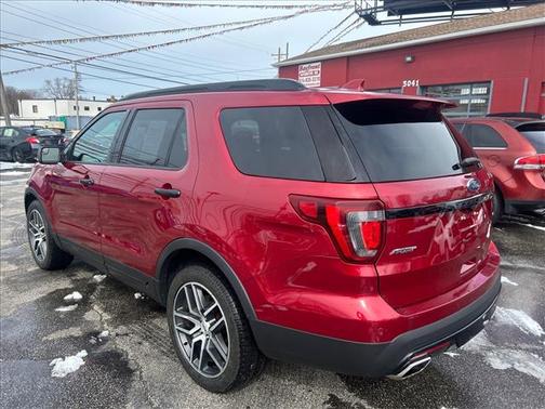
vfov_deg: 53.1
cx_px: 272
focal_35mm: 26
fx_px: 409
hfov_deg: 67.3
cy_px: 204
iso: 50
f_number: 1.5
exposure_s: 1/1698
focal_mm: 5.7
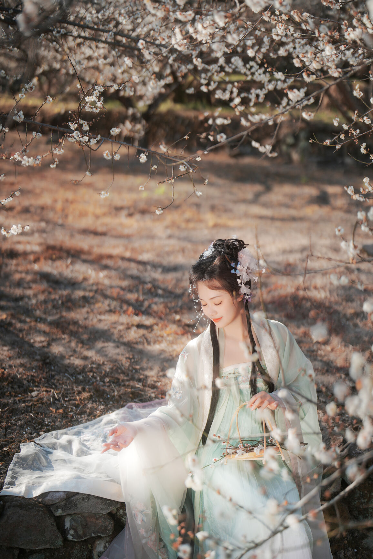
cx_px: 191
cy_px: 289
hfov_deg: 26.0
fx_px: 808
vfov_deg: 38.2
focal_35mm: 52
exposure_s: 1/3200
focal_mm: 50
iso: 100
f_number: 1.2
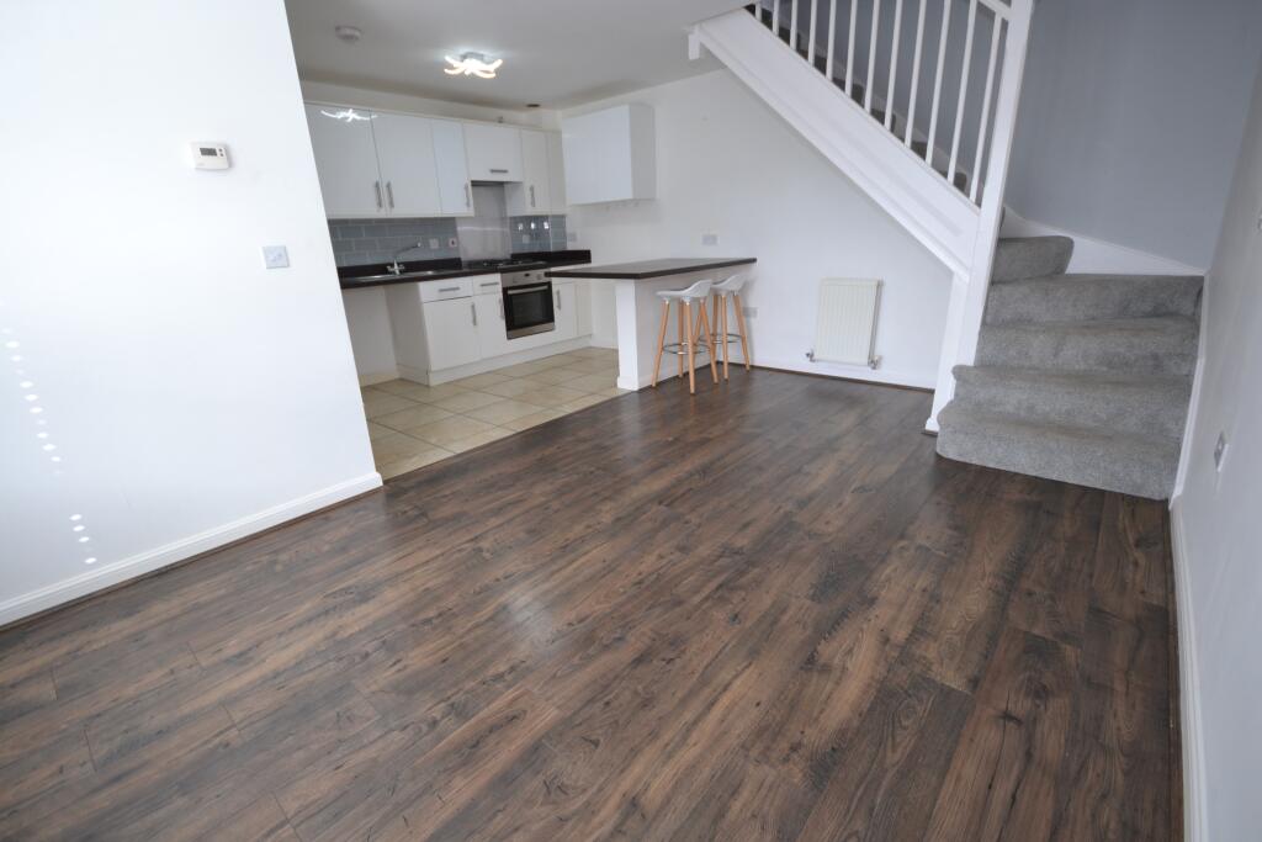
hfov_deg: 100.4
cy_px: 421
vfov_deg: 77.3
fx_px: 526
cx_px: 631
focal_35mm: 15
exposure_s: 1/80
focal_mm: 10
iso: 400
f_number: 4.5
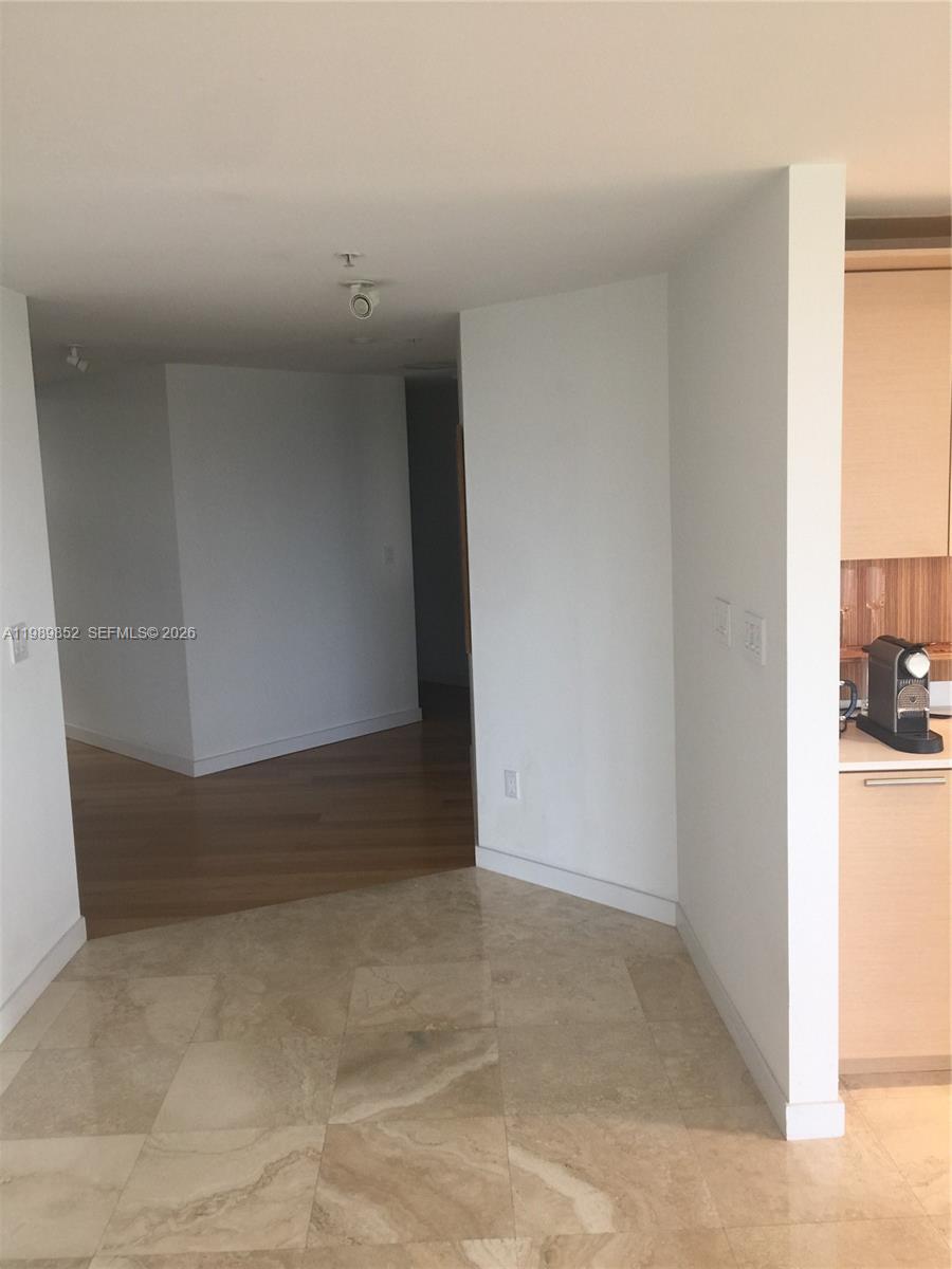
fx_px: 1063
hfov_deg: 48.2
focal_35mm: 29
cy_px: 634
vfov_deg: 61.7
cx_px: 476
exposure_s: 1/40
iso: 40
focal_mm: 4.15
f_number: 2.2
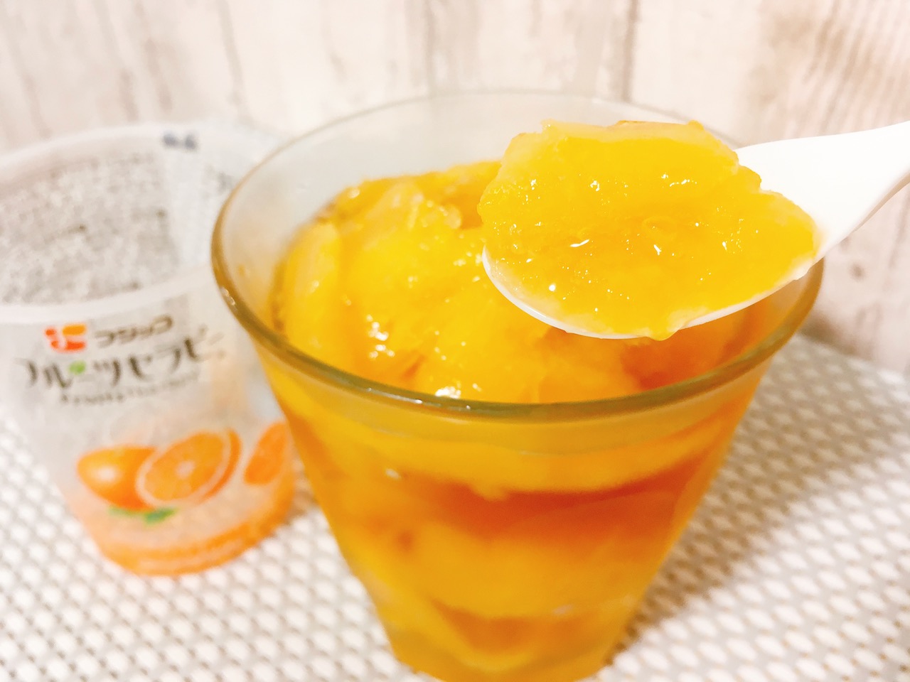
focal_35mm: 29
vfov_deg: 48.2
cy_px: 341
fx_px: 762
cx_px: 455
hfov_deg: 61.7
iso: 100
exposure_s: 1/33
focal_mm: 4.15
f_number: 2.2
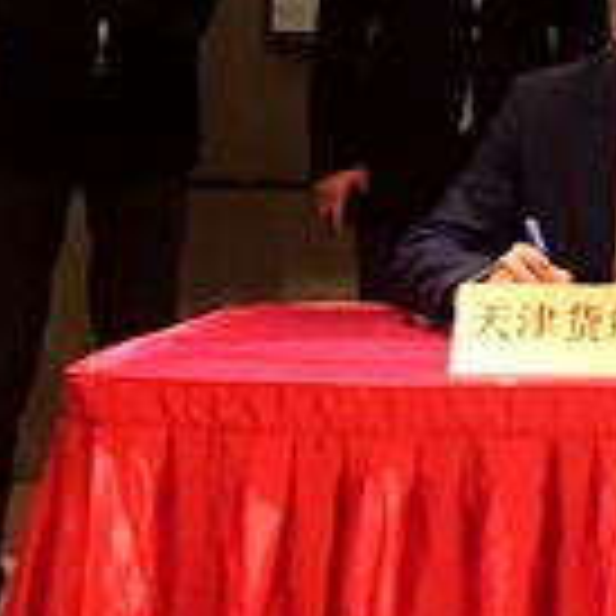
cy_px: -76
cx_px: 895
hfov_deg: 14.6
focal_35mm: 112
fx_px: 2255
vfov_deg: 15.1
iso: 250
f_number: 2.2
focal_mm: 4.15
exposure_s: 1/20
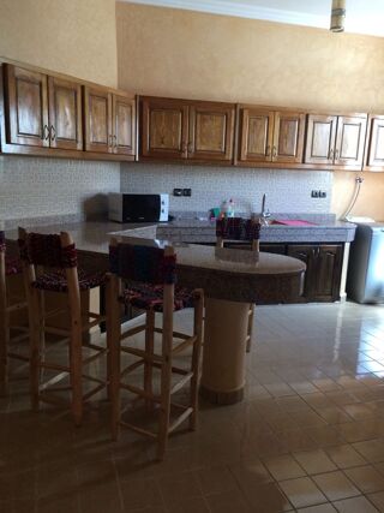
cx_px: 192
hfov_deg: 48.2
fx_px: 429
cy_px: 256
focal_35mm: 29
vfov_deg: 61.7
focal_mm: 4.15
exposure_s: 1/33
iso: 80
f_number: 2.2
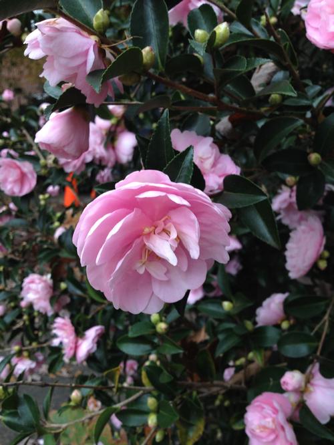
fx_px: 450
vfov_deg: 52.6
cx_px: 167
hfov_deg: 40.7
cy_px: 222
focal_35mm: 35
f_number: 2.4
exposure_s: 1/24
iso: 50
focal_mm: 4.28
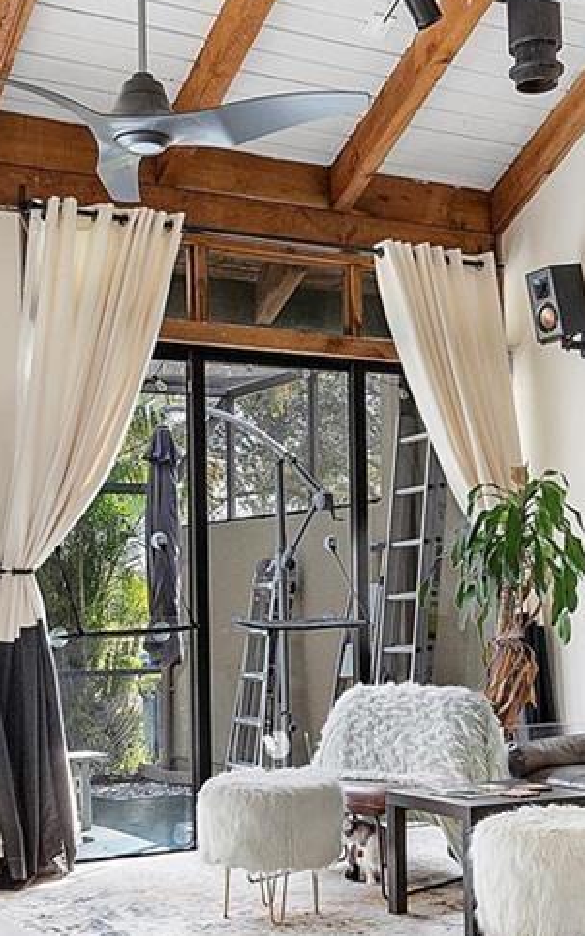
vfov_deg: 37.2
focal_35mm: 54
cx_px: 292
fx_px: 1377
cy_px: 601
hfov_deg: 24.0
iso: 500
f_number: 8
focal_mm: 16
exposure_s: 1/50
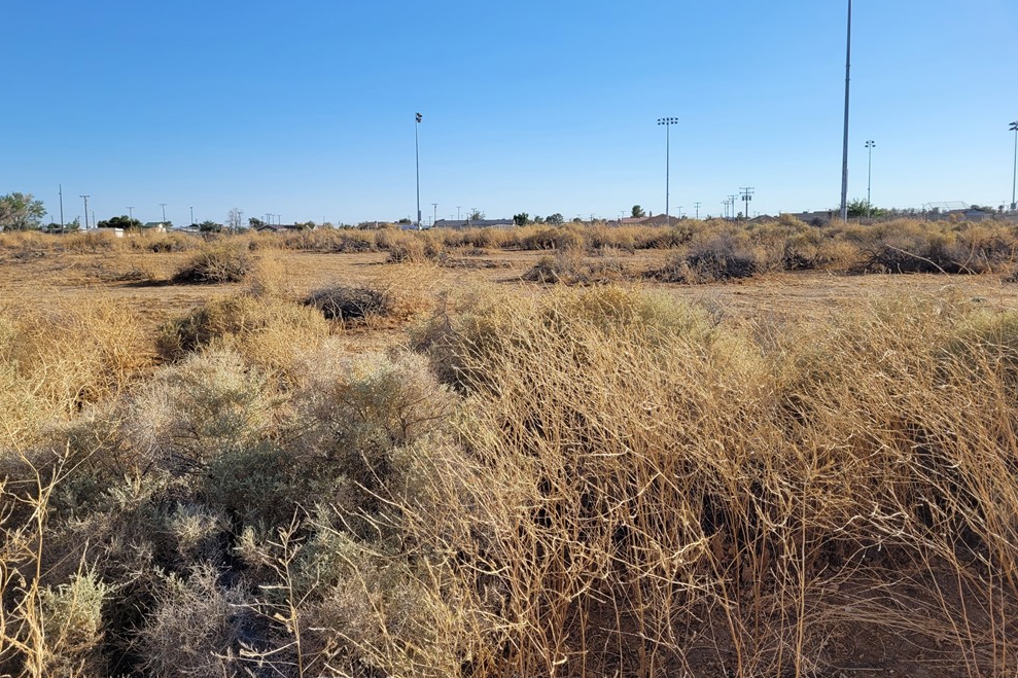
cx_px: 497
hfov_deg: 65.5
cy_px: 306
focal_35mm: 28
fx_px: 792
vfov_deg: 46.3
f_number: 1.8
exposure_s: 1/2397
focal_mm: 5.4
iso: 40
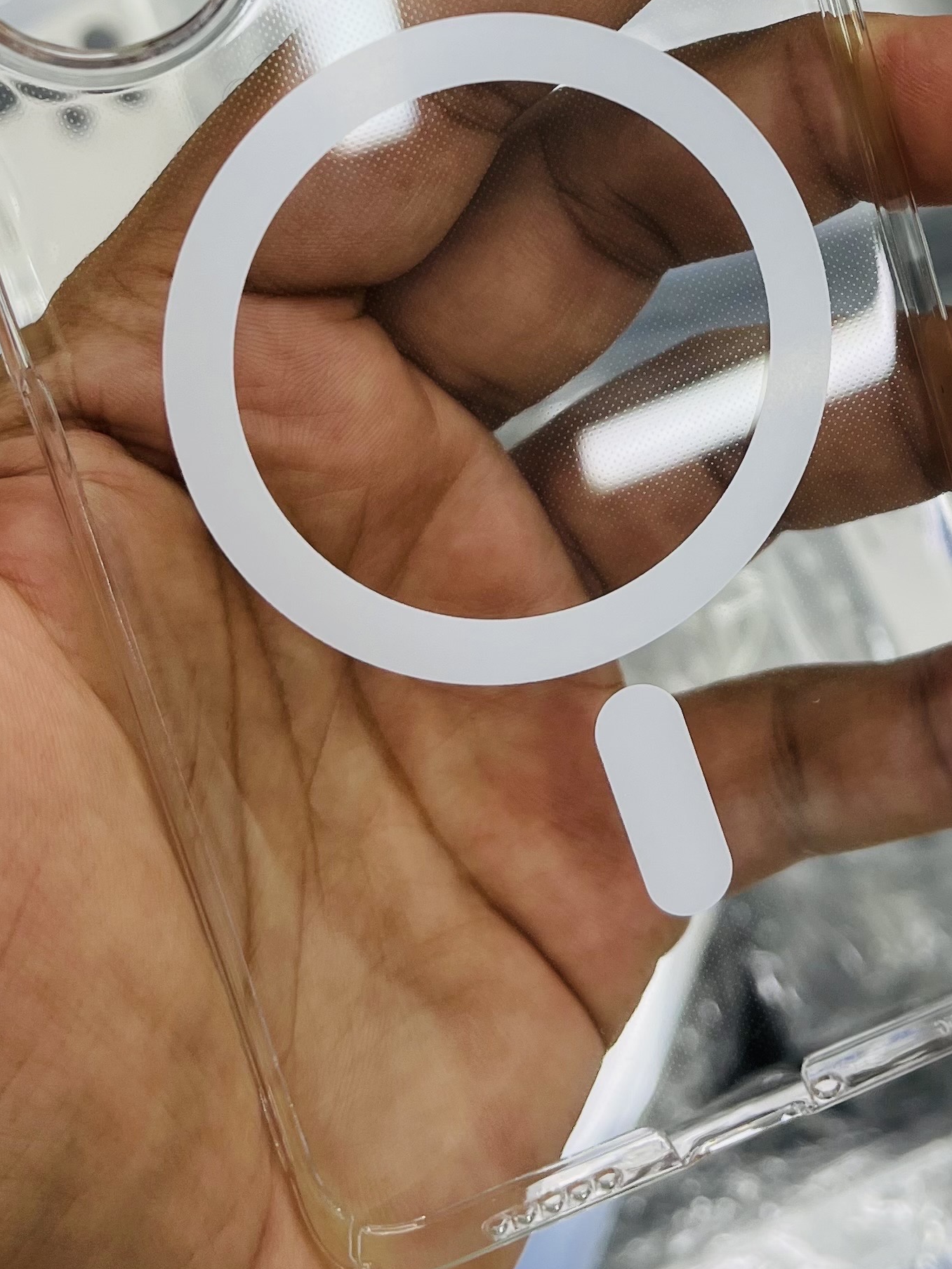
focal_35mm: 58
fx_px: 2126
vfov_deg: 31.8
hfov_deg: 25.1
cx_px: 667
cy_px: 152
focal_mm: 5.1
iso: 40
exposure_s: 1/223
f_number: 1.6
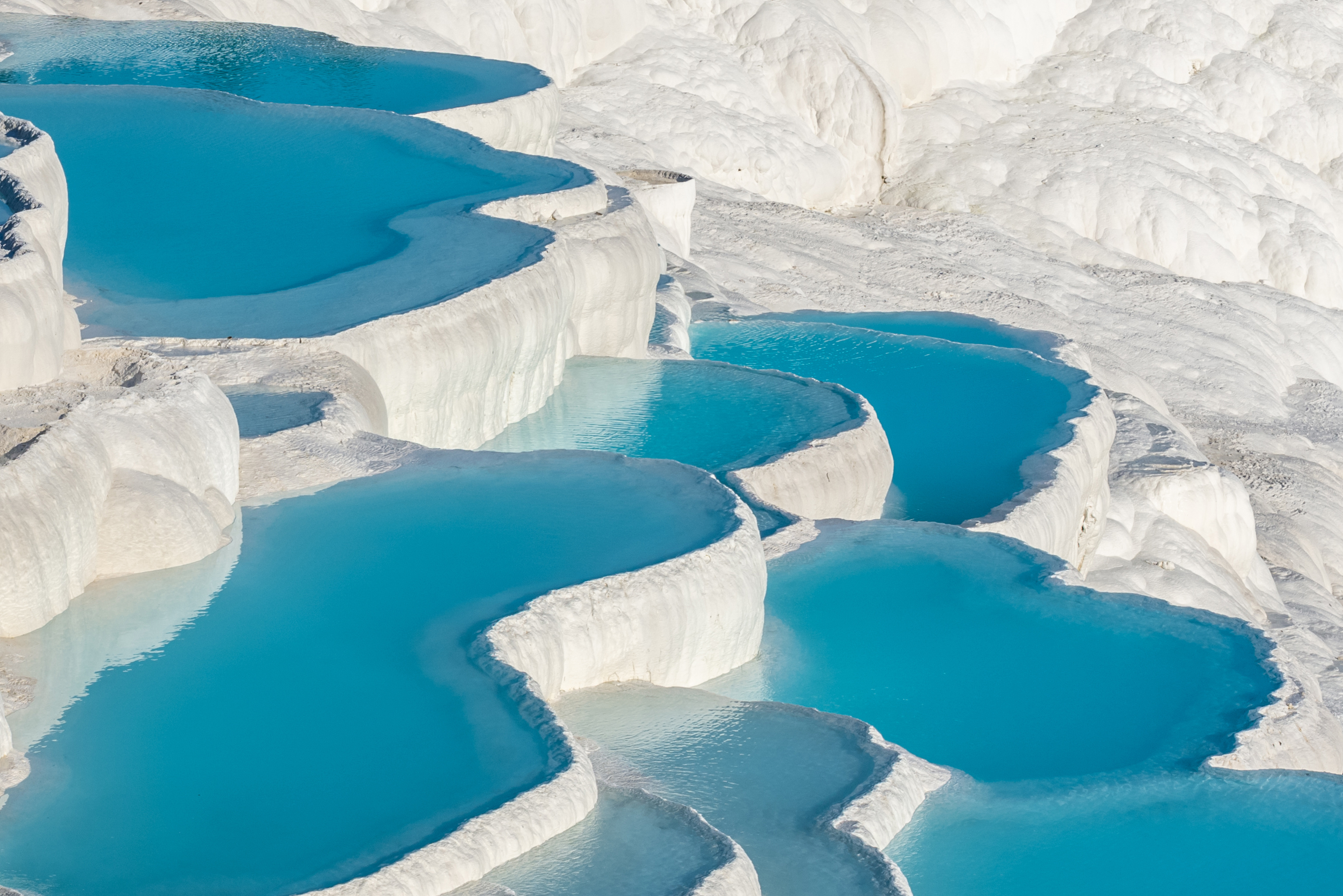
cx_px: 393
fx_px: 4327
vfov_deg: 11.8
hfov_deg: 17.6
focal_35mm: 116
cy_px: 704
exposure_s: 1/160
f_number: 9
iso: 100
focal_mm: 40
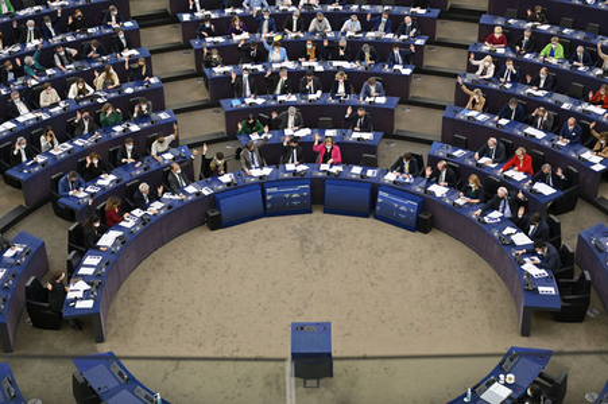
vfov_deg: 25.5
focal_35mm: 53
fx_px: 894
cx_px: 304
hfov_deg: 37.5
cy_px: 202
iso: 1250
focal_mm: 53
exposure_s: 1/320
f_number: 4
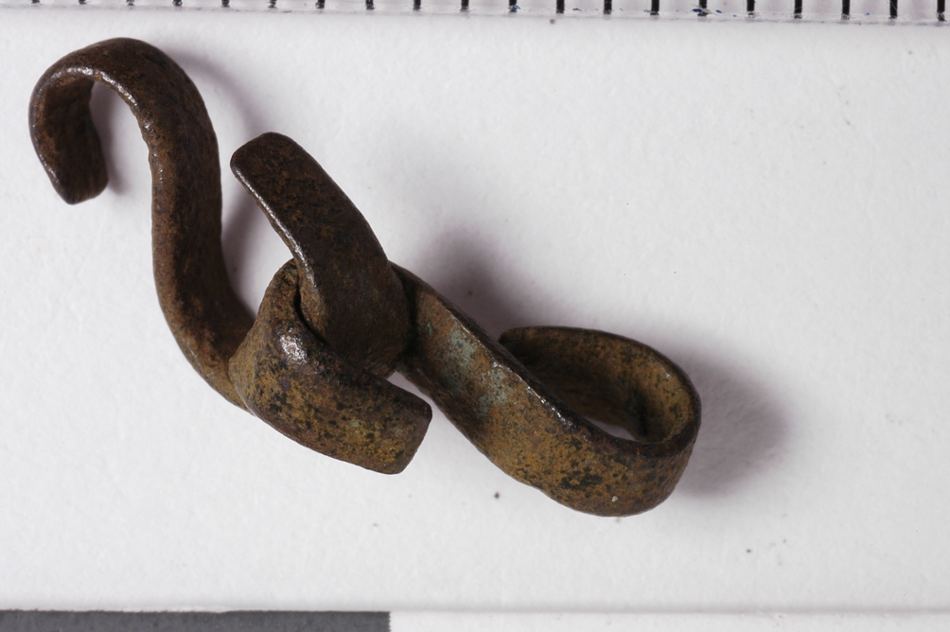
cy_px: 313
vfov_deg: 13.9
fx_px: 2600
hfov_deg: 20.7
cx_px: 386
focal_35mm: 99
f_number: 32
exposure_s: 1/100
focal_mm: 55
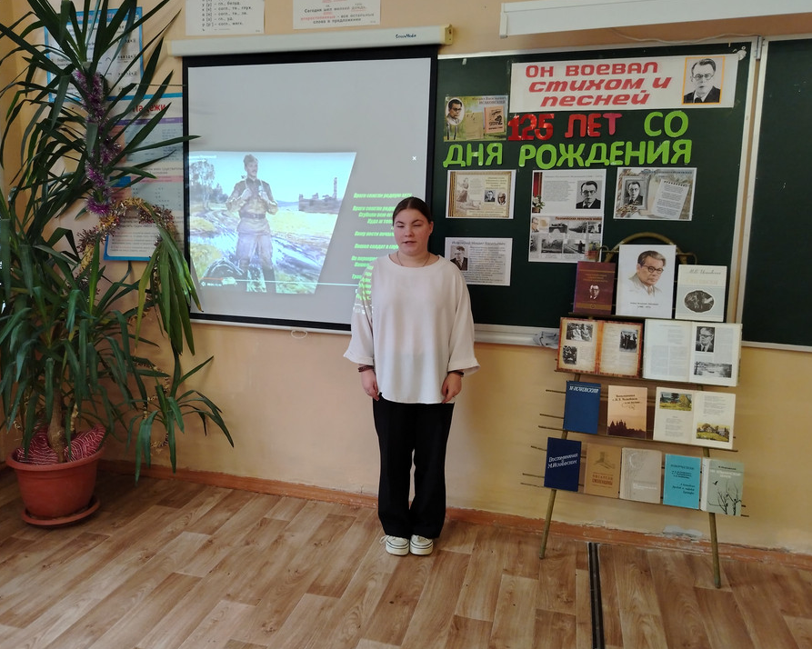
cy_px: 309
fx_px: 673
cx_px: 370
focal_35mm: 28
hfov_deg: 62.1
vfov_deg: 51.5
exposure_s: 1/50
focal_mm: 5.25
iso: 659
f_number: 1.75
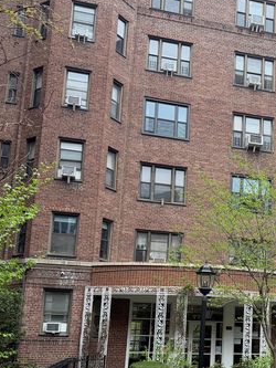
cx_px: 268
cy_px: 266
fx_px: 510
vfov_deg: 38.8
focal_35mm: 48
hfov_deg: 28.6
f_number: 1.78
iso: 100
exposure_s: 1/805
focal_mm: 6.76
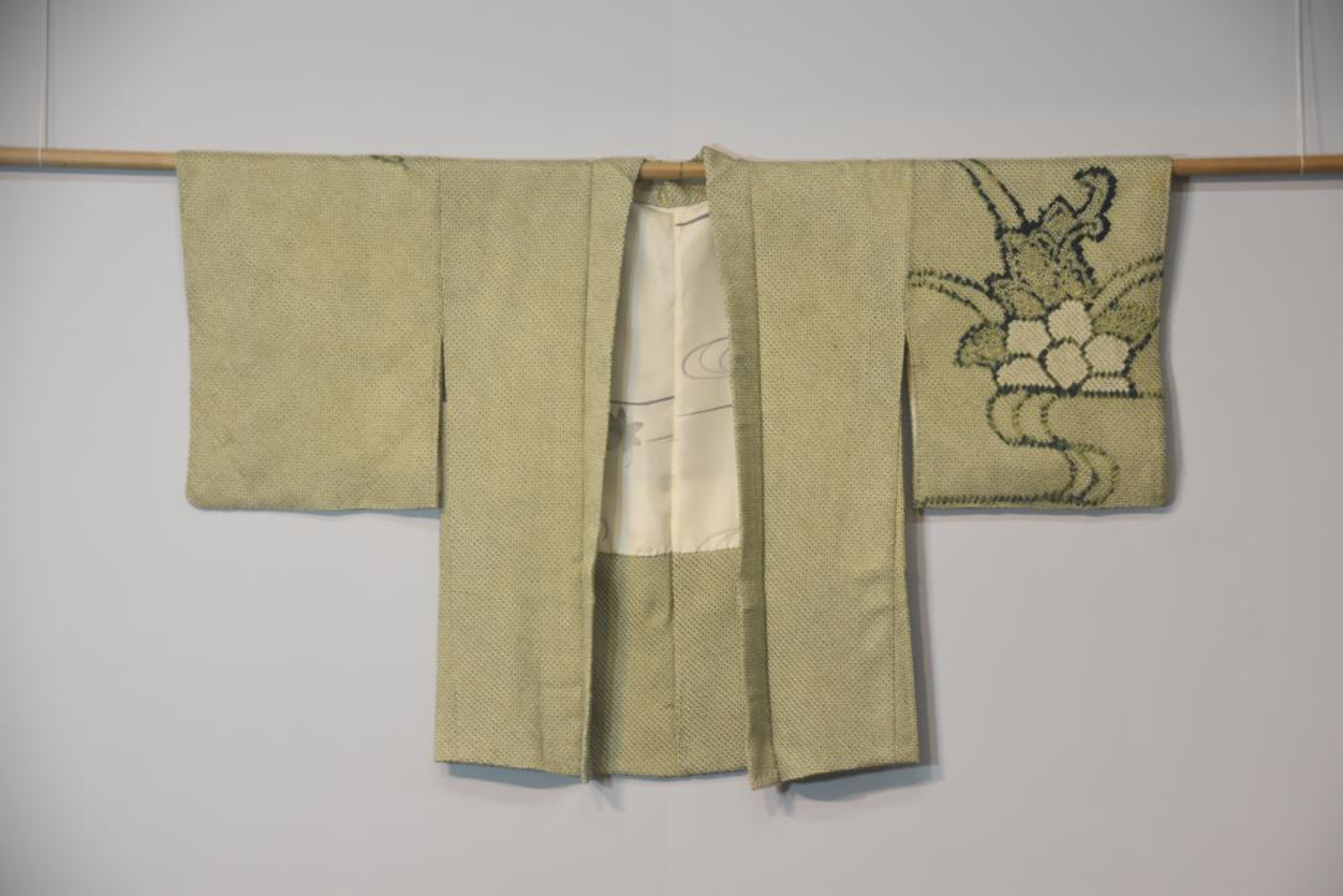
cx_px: 672
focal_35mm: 93
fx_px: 3470
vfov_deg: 14.7
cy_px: 448
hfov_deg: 21.9
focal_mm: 62
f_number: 5
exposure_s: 1/60
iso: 800
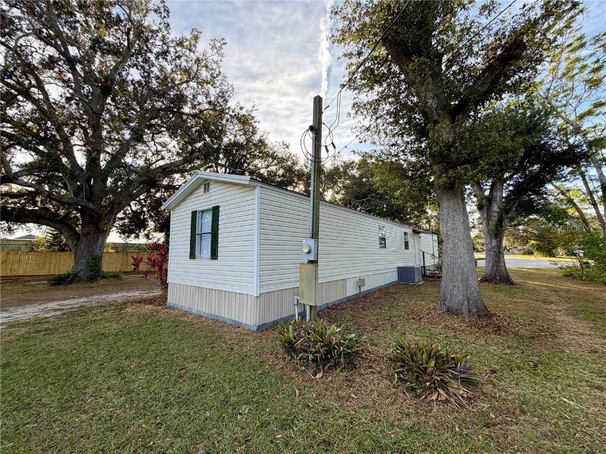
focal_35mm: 14
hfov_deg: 102.1
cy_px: 227
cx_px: 303
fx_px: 245
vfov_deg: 85.7
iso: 64
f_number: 2.2
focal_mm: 2.22
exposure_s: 1/498
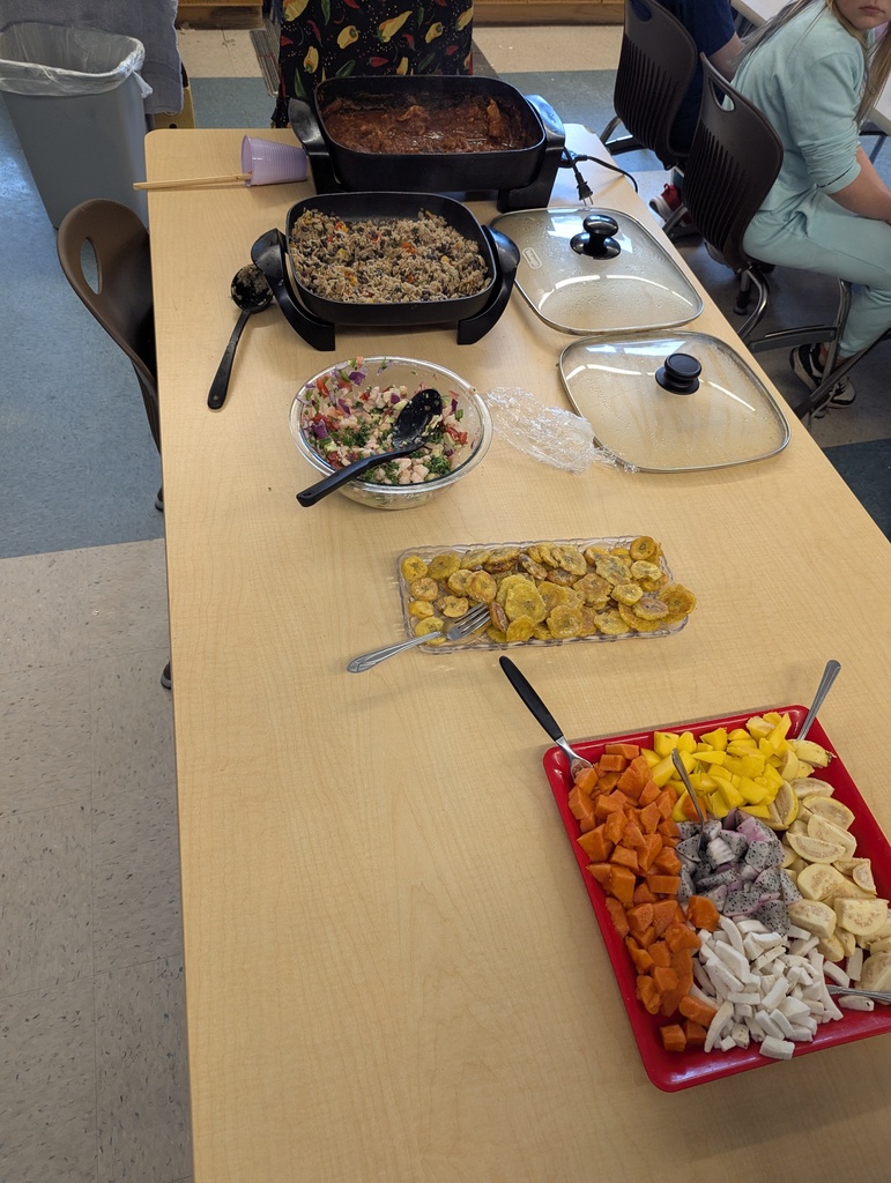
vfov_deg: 71.5
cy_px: 592
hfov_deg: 56.9
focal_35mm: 24
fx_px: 822
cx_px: 446
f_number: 1.85
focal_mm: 6.81
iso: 162
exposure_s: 1/100
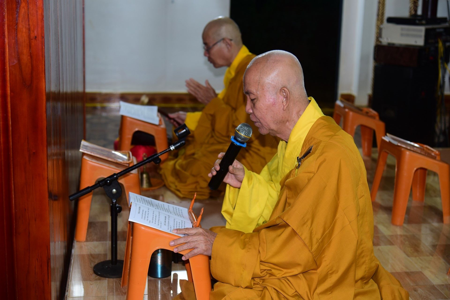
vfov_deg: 23.4
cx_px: 225
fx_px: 725
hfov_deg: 34.5
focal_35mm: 58
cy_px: 150
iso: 500
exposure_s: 1/30
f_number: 4
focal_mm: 58
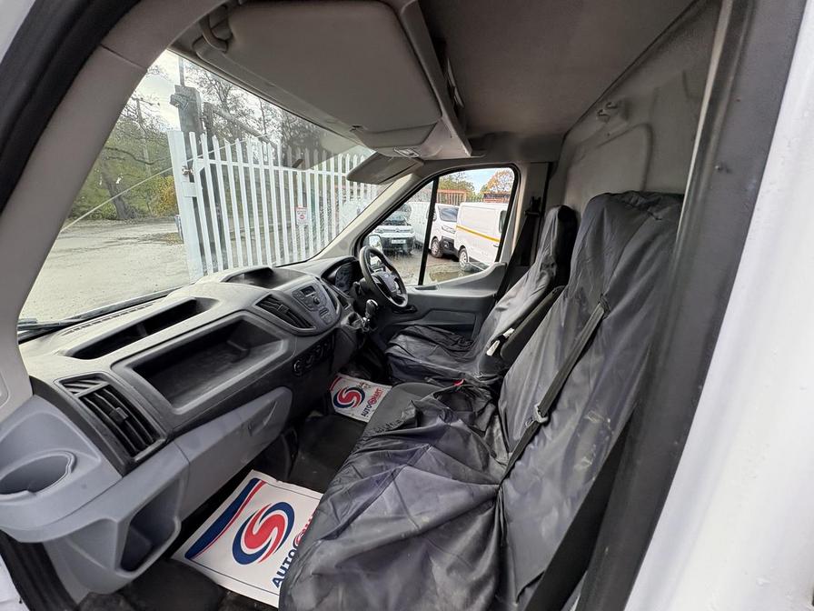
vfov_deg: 85.7
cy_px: 306
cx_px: 407
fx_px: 329
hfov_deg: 102.1
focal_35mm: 14
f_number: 2.2
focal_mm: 2.22
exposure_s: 1/197
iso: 50
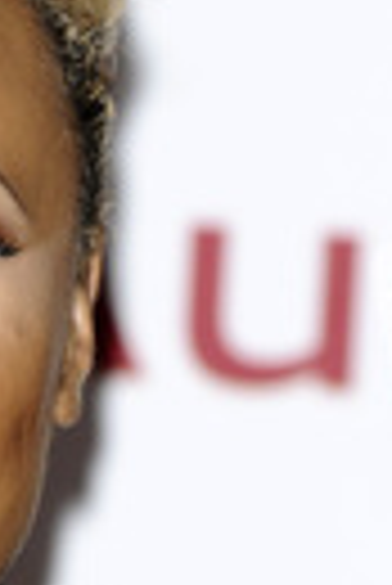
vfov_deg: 2.2
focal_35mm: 923
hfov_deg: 1.5
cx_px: -164
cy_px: 513
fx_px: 15035
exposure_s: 1/250
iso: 320
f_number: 4.5
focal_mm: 200
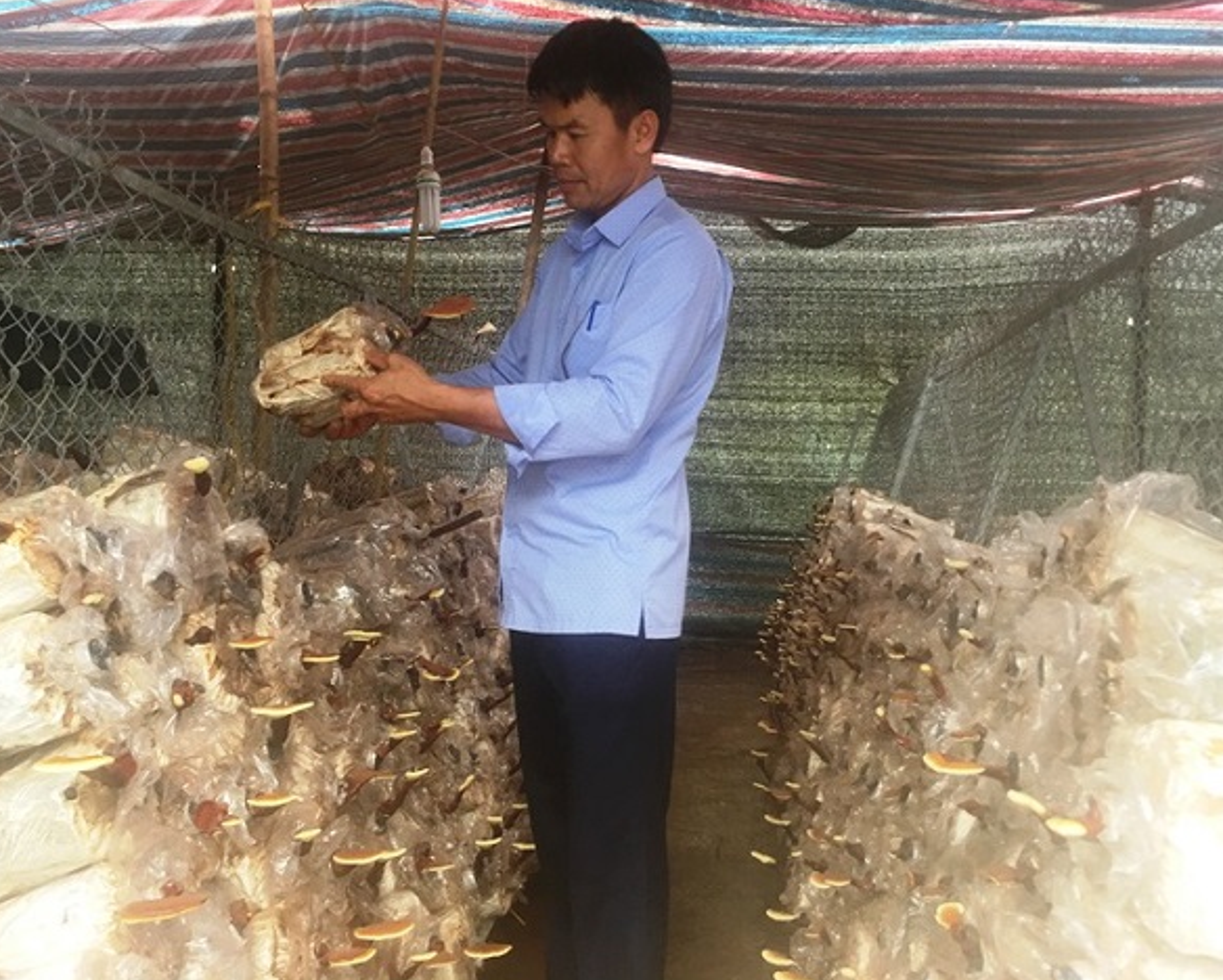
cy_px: 484
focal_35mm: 31
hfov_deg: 57.1
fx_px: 1123
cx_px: 655
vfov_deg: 47.2
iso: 50
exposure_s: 1/33
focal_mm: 4.15
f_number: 2.2
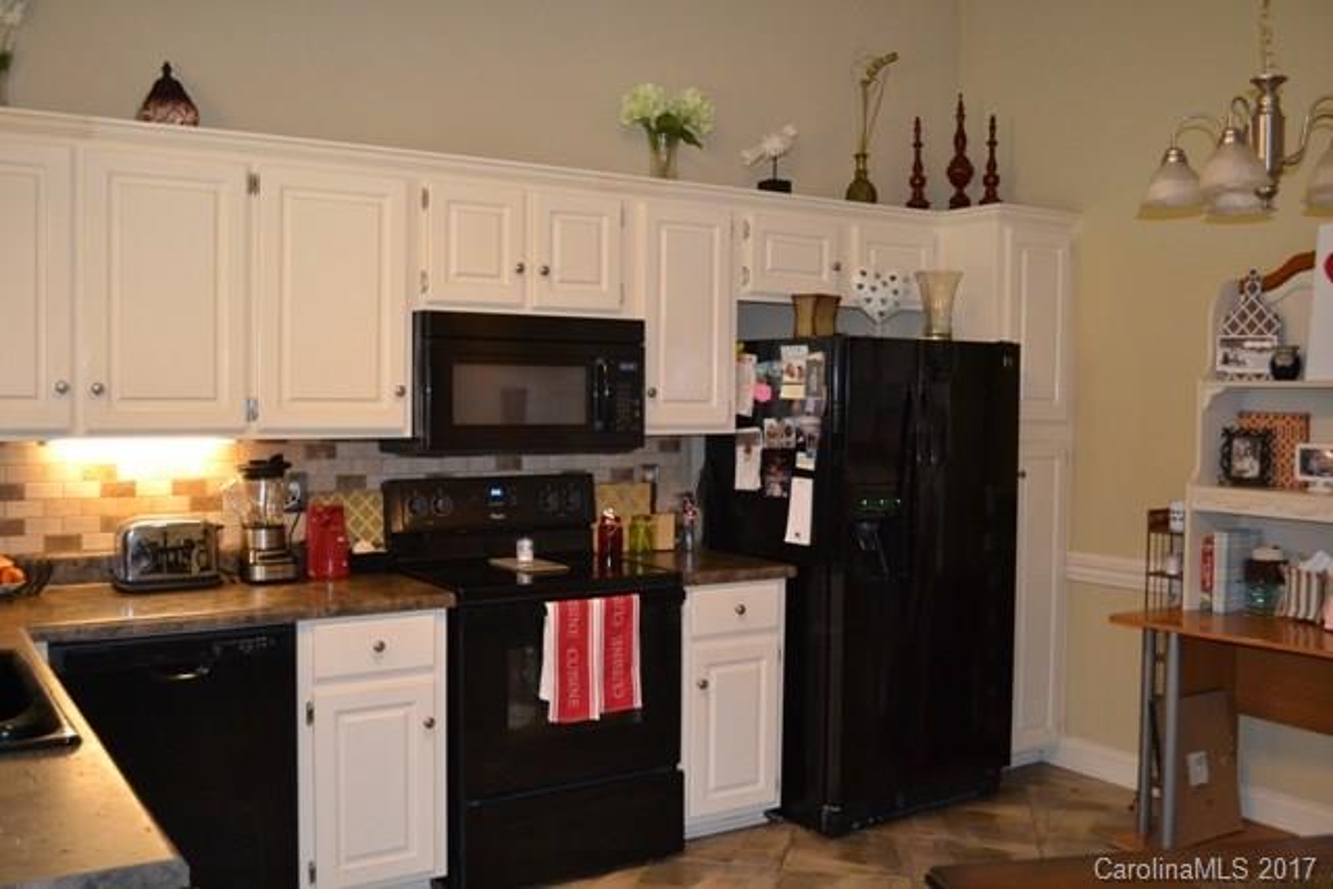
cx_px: 666
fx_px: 1222
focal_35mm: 33
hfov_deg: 57.2
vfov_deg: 40.0
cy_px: 444
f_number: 4
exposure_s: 1/60
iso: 1100
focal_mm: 22
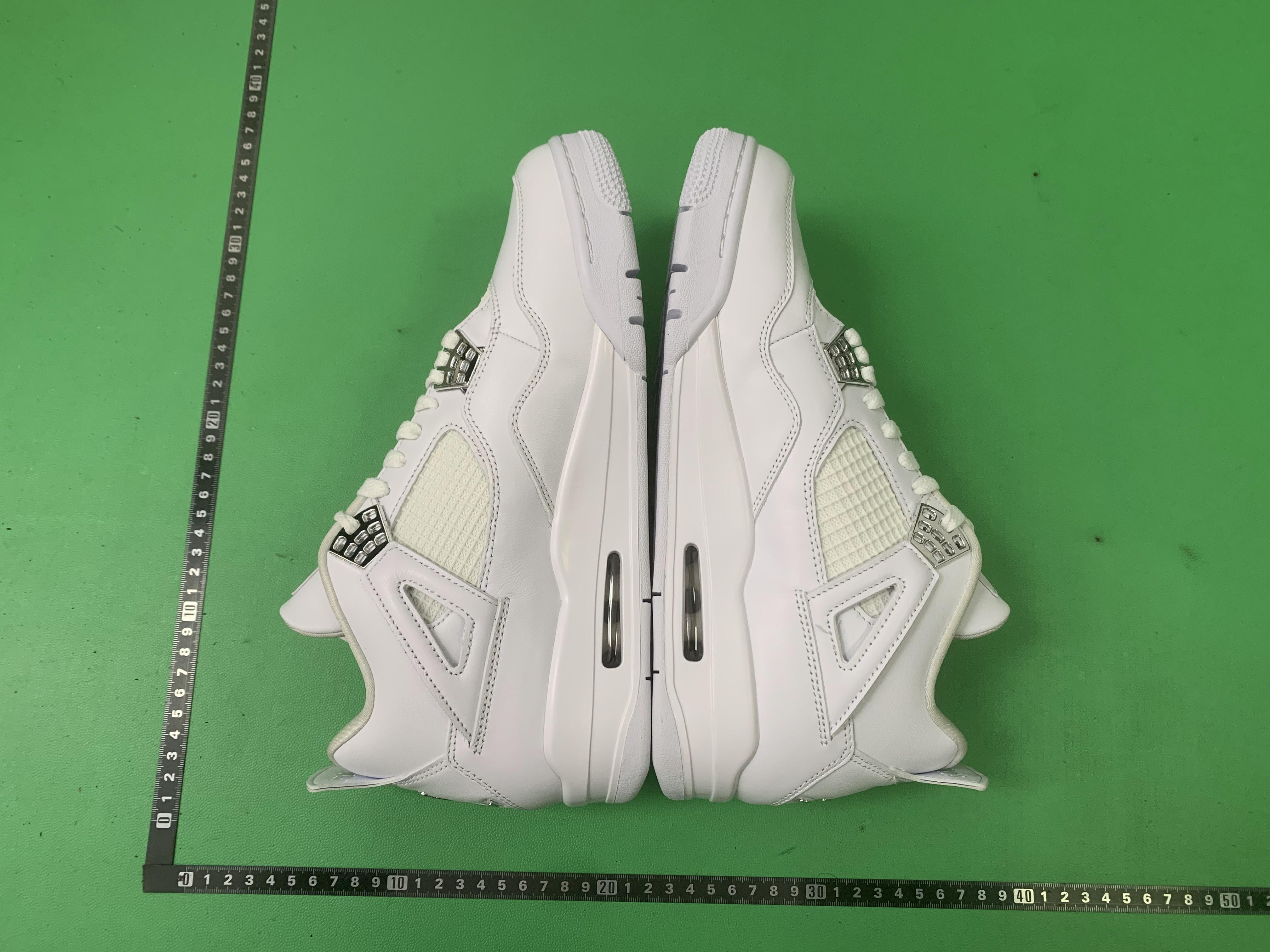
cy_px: 476
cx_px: 635
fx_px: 954
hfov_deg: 67.3
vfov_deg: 53.1
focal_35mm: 26
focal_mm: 4.25
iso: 100
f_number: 1.8
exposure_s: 1/73
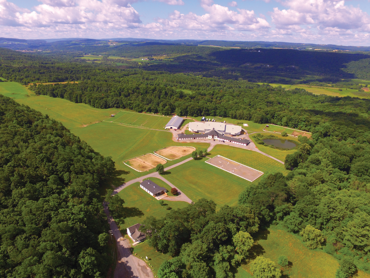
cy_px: 139
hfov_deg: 81.7
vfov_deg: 66.0
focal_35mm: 20
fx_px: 214
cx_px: 185
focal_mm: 3.61
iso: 100
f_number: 2.8
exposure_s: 1/1160
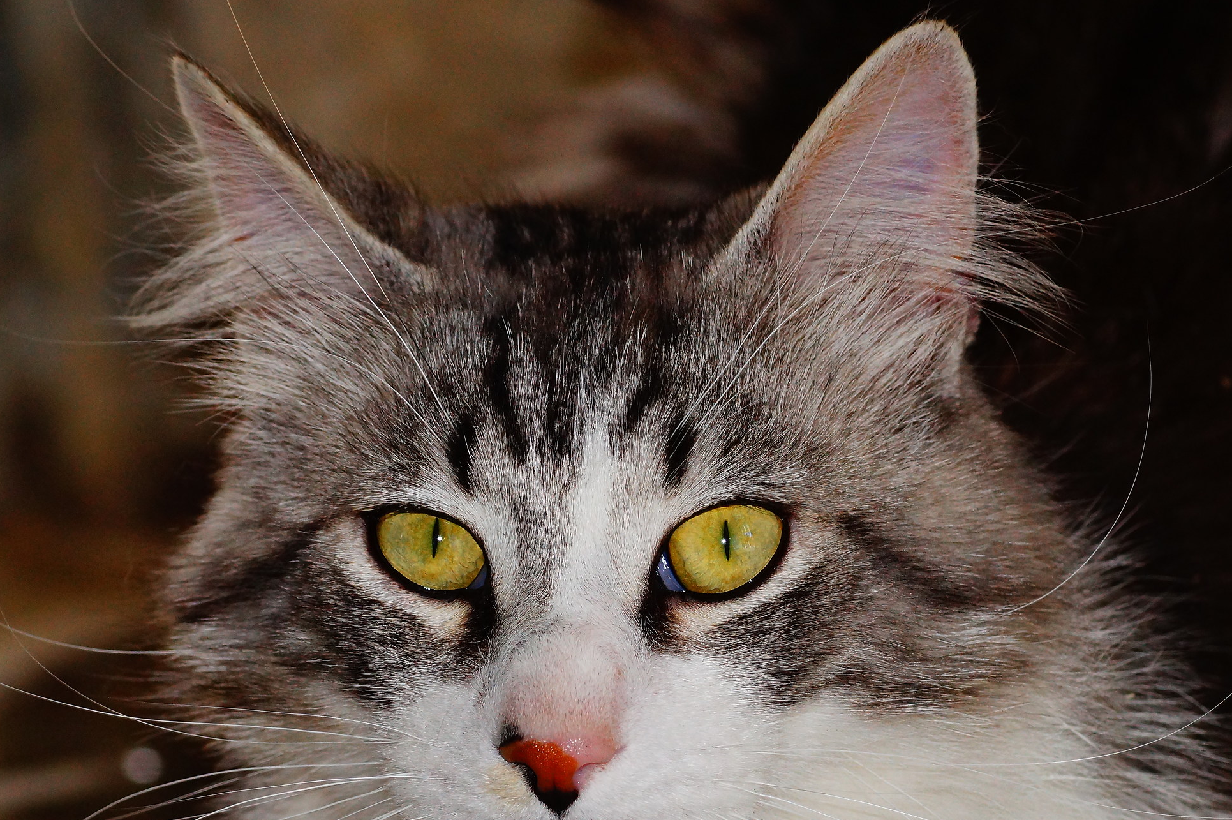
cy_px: 492
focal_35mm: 252
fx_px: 8606
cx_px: 658
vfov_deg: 5.5
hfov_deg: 8.2
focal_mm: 135
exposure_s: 1/160
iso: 800
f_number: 9
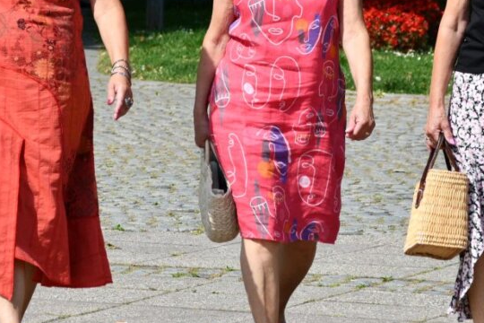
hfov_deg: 5.9
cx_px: 289
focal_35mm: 350
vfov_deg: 3.9
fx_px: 4705
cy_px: 91
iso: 100
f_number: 9
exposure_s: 1/320
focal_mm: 100
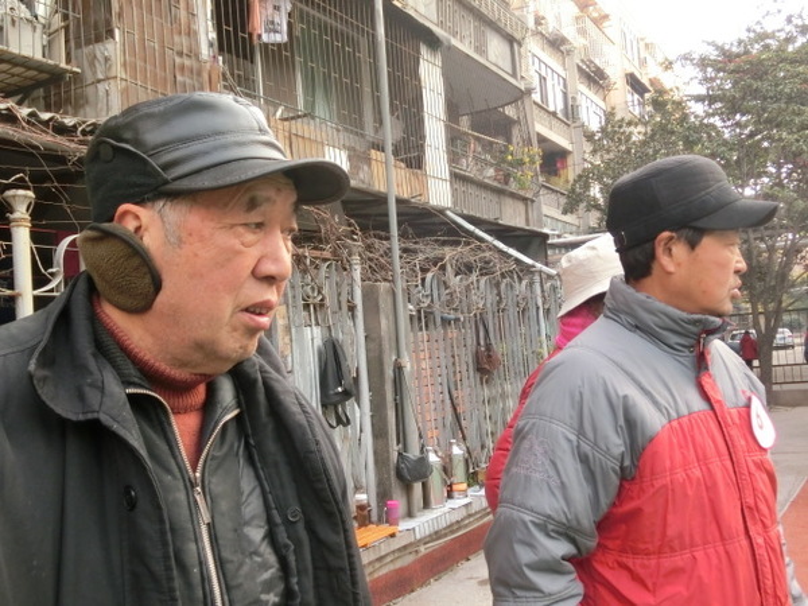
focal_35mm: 40
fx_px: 934
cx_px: 404
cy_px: 303
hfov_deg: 46.8
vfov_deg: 36.0
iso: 200
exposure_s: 1/125
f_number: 4
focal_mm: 7.15
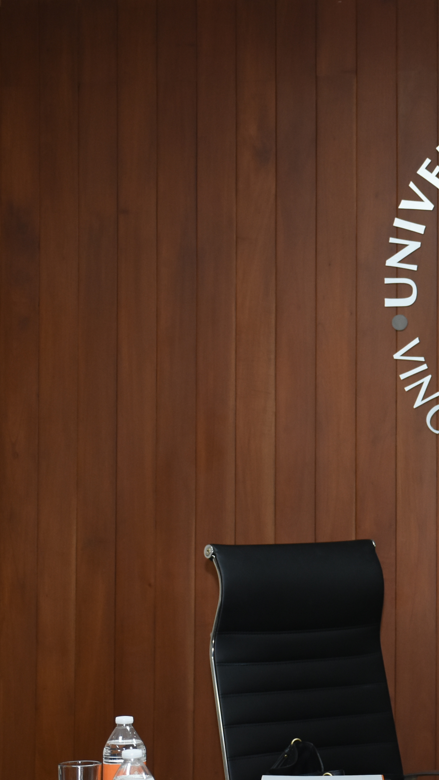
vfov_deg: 22.0
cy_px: 402
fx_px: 2007
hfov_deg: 12.0
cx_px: 605
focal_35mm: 97
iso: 800
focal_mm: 38
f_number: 5.6
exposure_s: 1/80
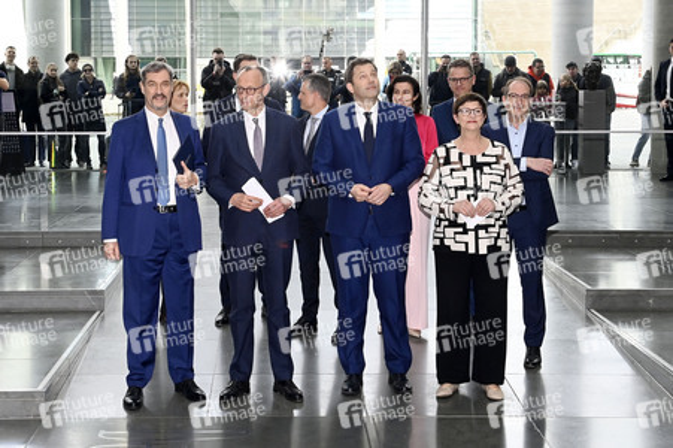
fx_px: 897
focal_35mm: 48
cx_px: 336
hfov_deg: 41.1
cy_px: 224
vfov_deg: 28.0
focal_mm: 48
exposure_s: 1/250
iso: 2000
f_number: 9
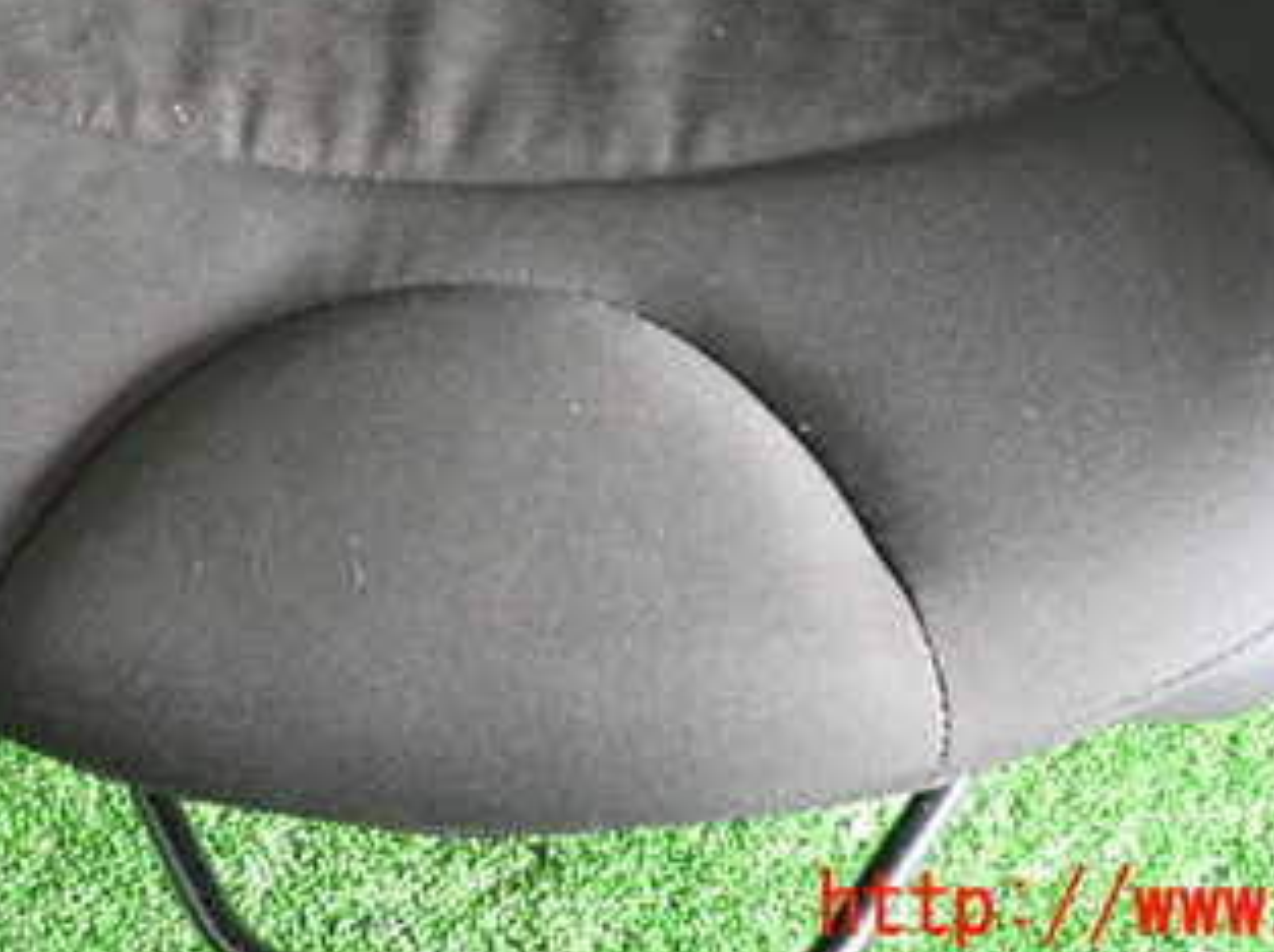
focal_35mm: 48
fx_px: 1765
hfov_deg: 39.5
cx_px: 517
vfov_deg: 28.7
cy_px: 45
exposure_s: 1/30
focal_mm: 4.5
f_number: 2
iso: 500
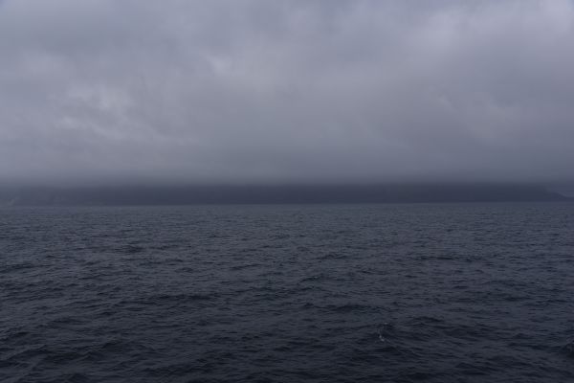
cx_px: 287
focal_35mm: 34
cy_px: 192
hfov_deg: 55.8
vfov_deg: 38.9
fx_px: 542
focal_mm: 34
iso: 640
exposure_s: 1/3200
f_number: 9
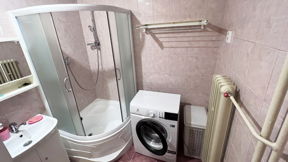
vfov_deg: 70.3
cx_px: 141
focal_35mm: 15
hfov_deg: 103.0
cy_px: 72
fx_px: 115
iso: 400
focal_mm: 1.57
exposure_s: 1/50
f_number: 1.8
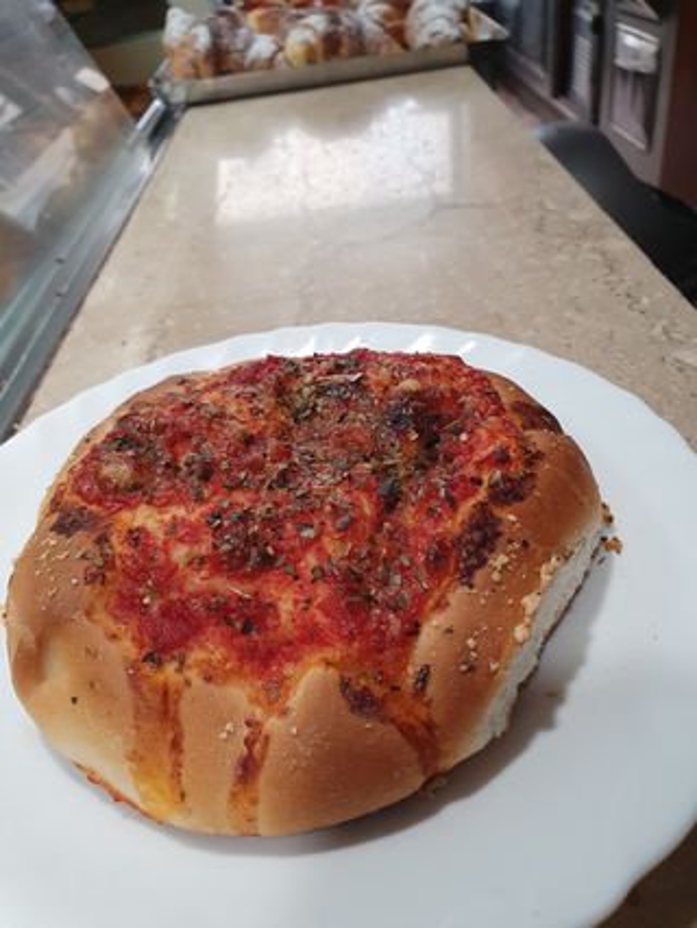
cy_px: 464
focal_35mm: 26
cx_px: 348
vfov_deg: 67.3
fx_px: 697
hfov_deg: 53.1
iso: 125
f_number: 2.4
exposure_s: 1/100
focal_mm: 4.32
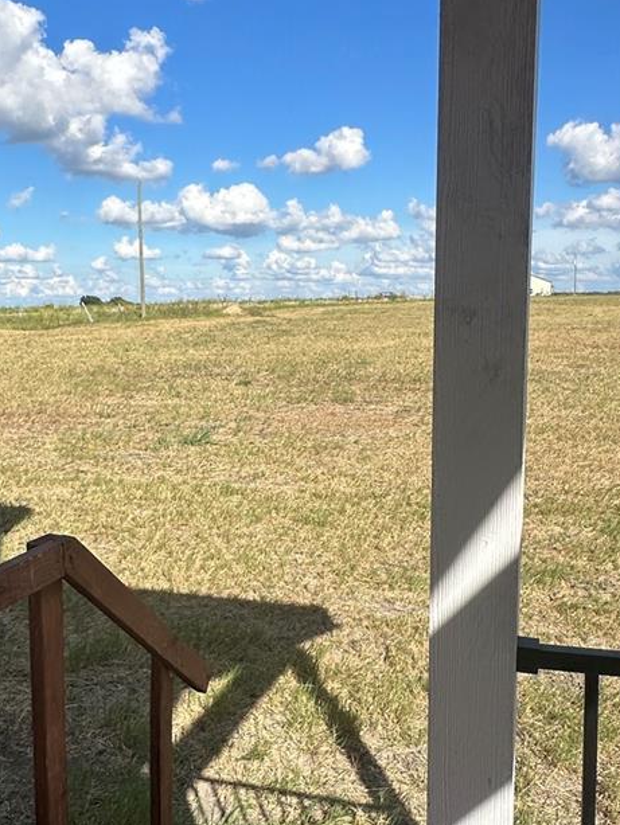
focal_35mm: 35
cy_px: 423
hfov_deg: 40.7
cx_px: 274
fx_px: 835
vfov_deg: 52.6
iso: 50
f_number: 2.2
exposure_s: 1/2882
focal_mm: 2.22
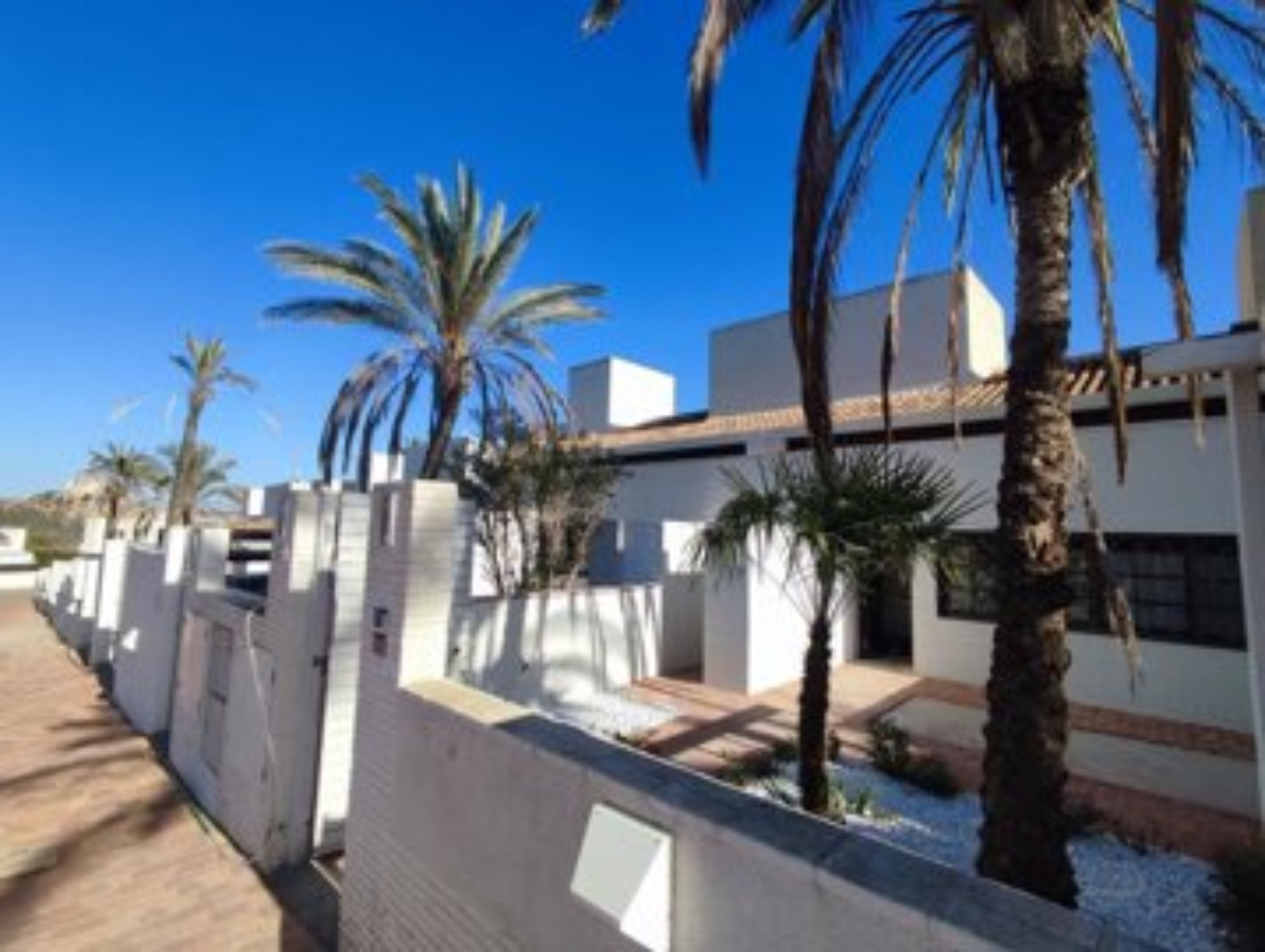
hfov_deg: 94.4
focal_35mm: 16
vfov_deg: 78.2
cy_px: 476
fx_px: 585
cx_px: 632
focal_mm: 1.65
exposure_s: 1/1508
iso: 50
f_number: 2.2
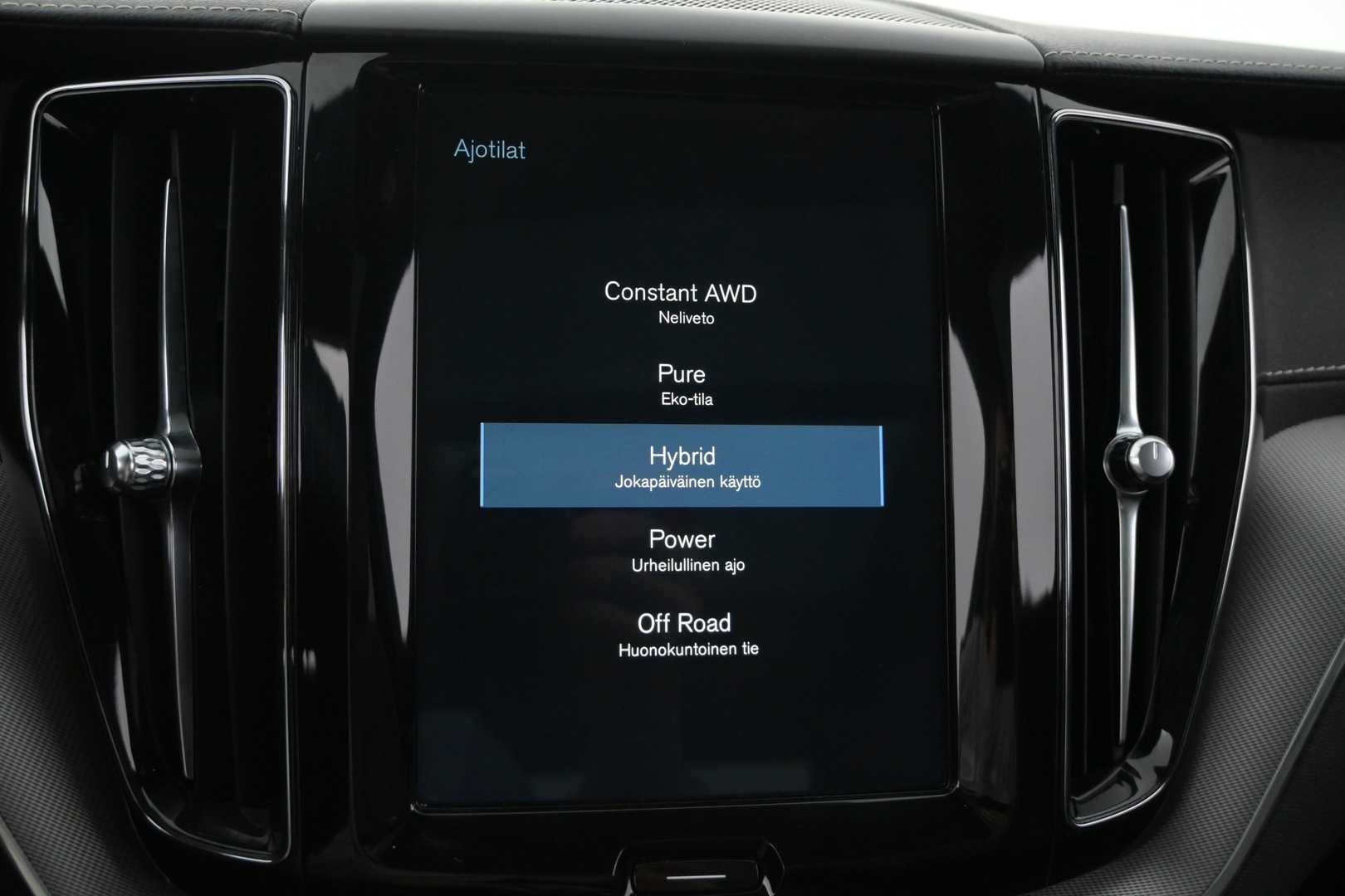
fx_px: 1177
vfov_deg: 41.7
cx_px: 672
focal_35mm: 32
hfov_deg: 59.5
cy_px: 448
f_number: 4
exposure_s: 1/60
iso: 2500
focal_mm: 21
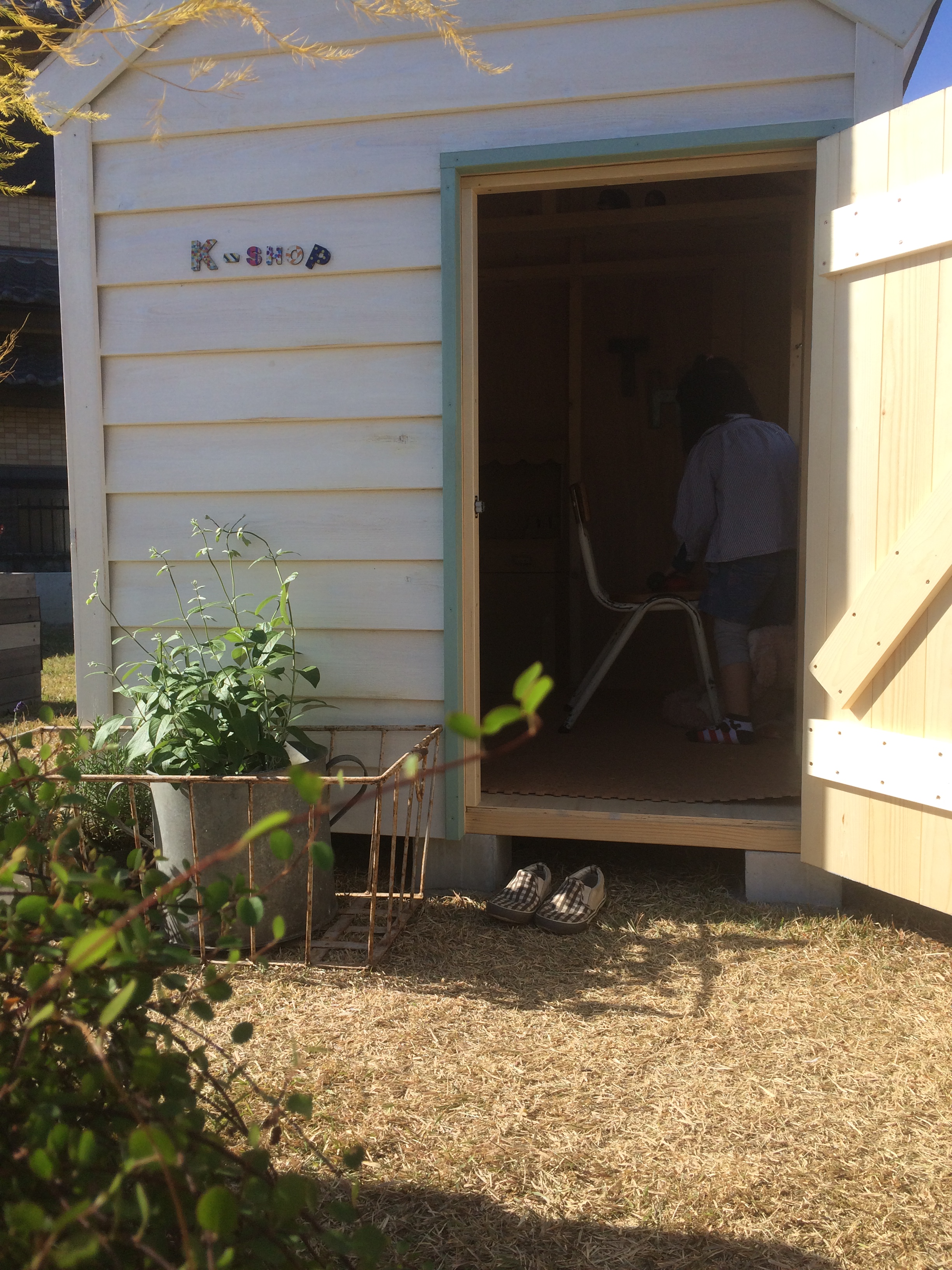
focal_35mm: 29
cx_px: 476
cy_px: 635
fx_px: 1063
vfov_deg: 61.7
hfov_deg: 48.2
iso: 32
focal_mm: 4.15
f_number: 2.2
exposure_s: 1/1414
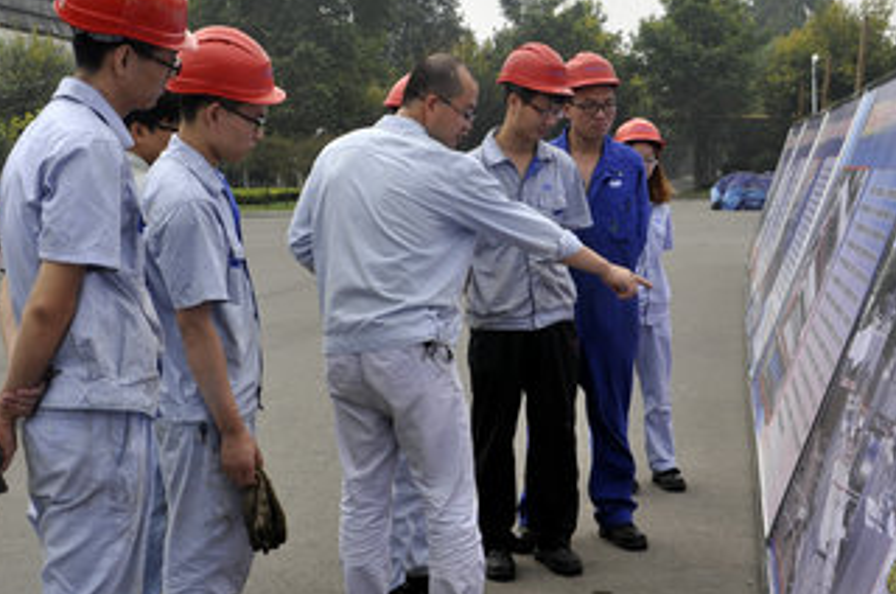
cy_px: 331
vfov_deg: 22.2
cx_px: 456
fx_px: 1515
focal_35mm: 61
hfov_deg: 32.9
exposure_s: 1/320
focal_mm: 26
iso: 200
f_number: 9
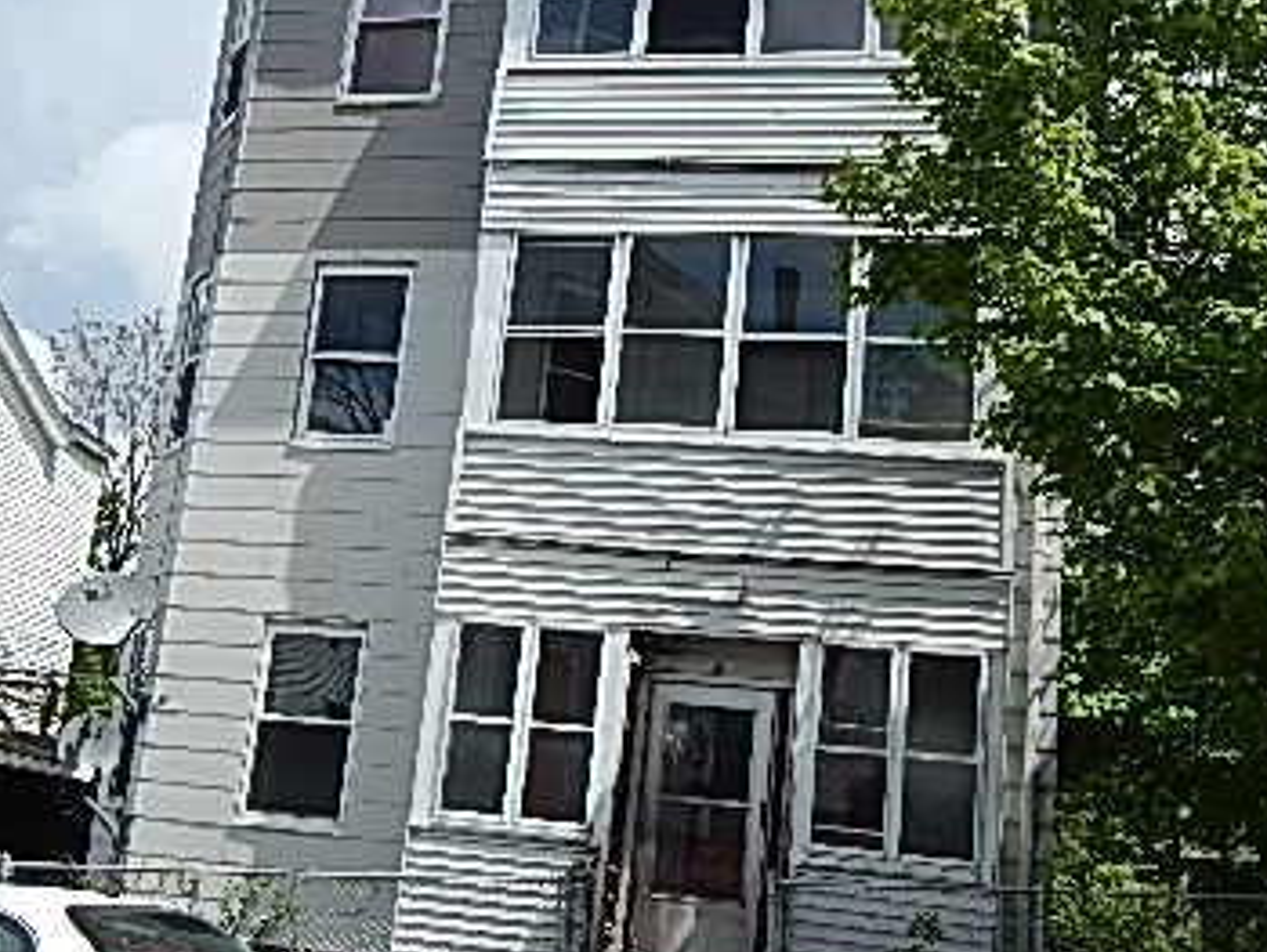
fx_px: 1538
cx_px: 681
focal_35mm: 42
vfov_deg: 34.4
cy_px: 474
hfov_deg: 44.7
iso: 125
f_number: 6
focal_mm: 4
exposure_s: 1/500
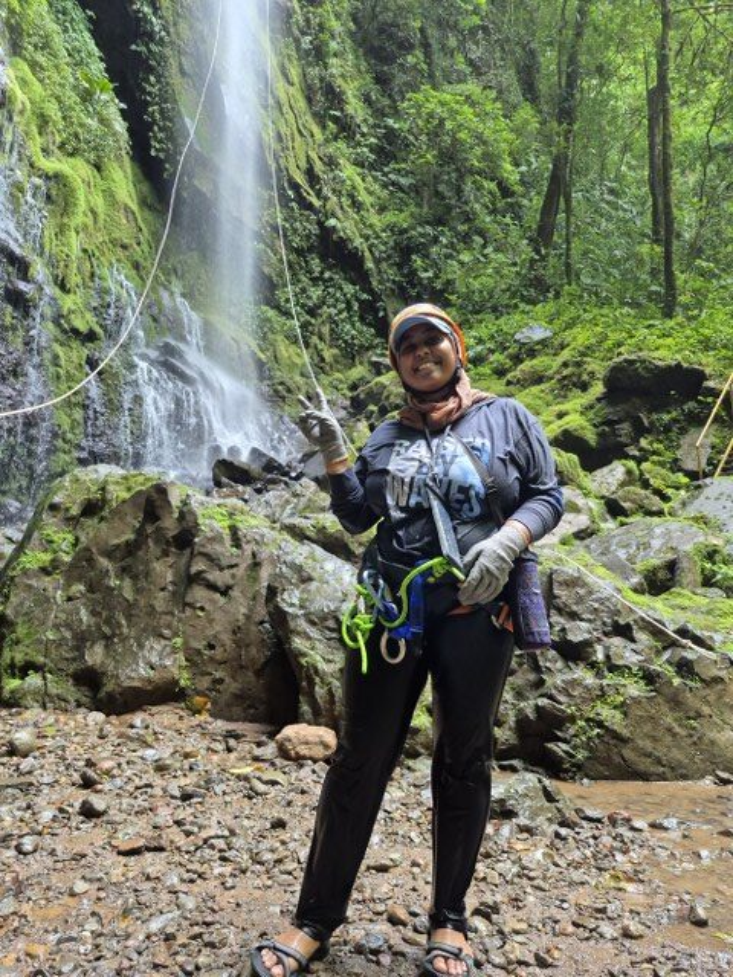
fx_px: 649
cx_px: 366
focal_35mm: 23
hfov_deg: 58.9
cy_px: 488
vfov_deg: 73.9
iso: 320
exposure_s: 1/120
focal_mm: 5.4
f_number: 1.8
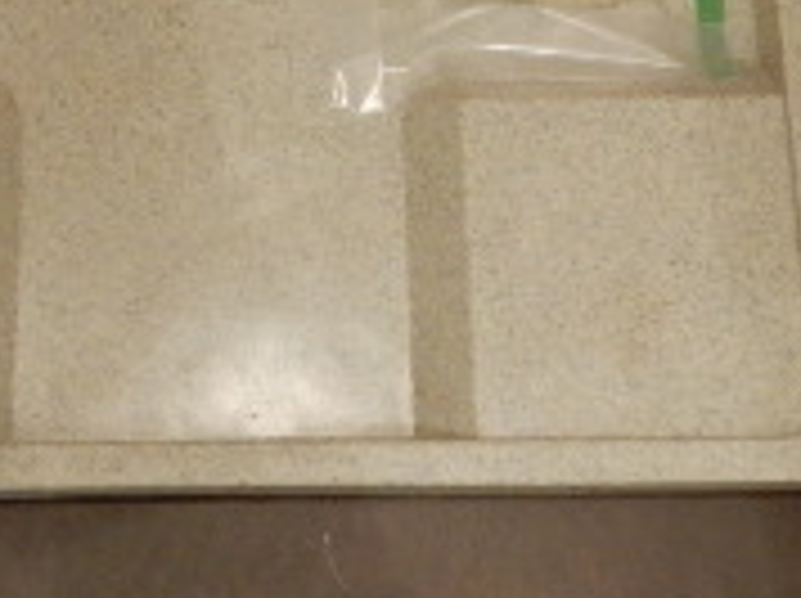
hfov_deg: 21.7
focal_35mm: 90
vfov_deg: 15.0
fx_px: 2080
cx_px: 234
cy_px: -351
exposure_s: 1/15
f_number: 3.7
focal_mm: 4.5
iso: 400
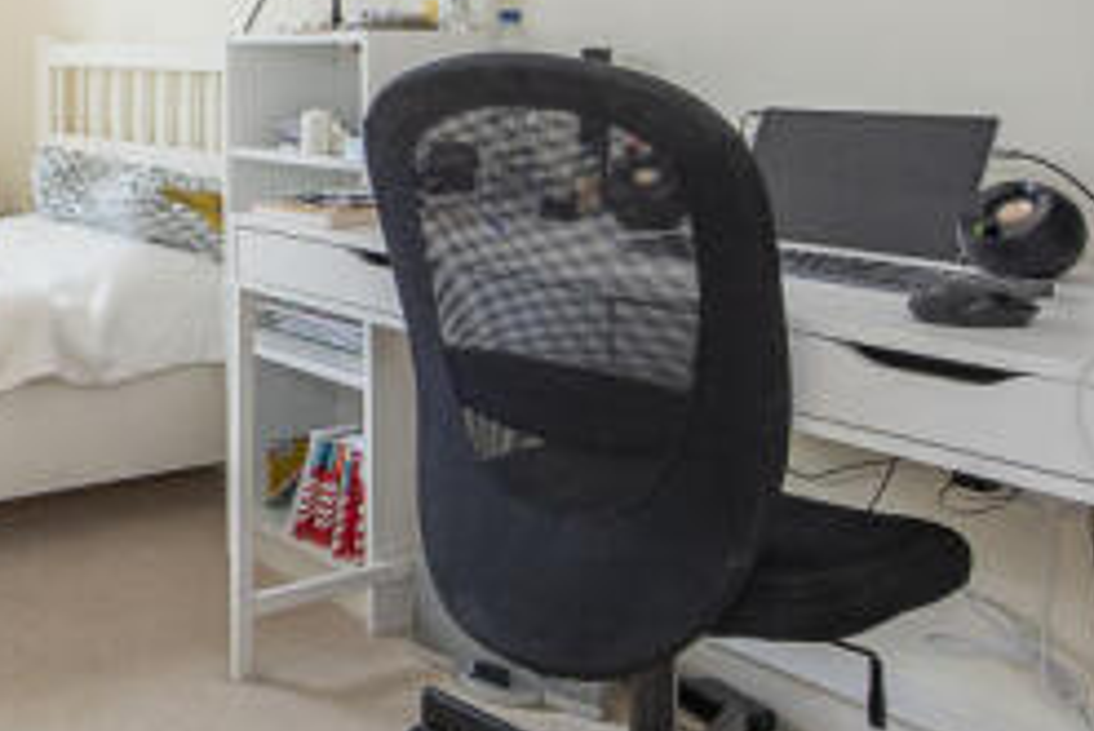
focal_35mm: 37
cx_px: -27
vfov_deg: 34.9
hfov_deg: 43.5
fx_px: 1125
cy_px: 153
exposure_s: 1/20
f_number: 7.1
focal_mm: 14
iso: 500
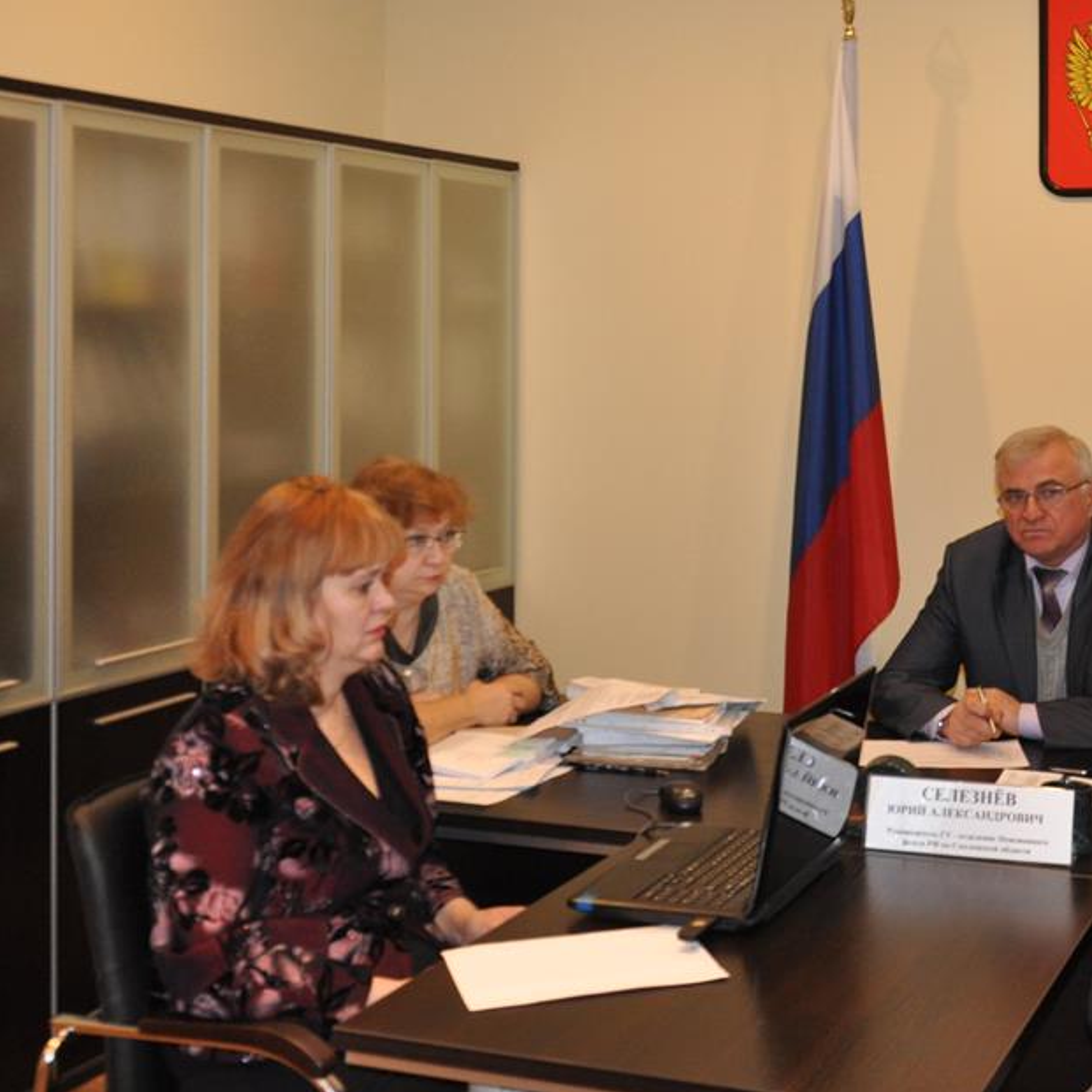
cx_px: 850
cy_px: 368
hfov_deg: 33.2
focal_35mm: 50
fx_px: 1785
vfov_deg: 33.7
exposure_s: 1/60
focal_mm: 18
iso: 800
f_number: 3.5
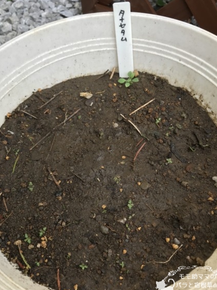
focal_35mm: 30
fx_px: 251
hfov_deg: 46.8
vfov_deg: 59.9
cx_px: 115
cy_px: 151
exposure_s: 1/120
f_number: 1.8
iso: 40
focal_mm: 3.99
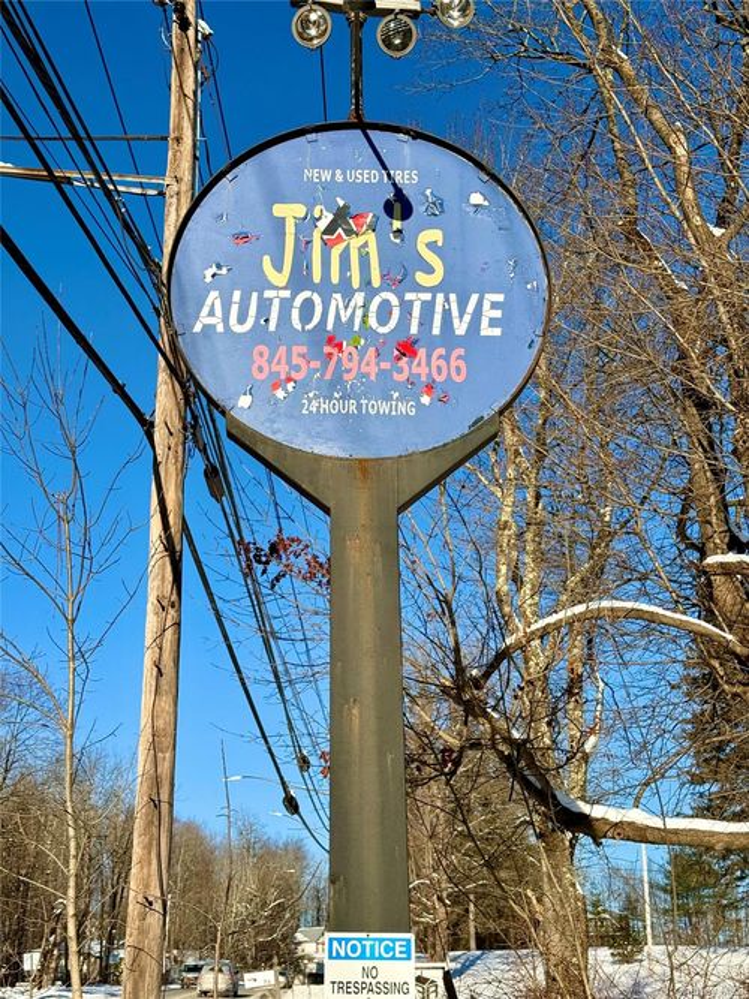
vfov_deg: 39.7
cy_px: 500
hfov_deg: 30.3
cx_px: 374
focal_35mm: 48
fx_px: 1385
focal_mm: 6.76
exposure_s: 1/5587
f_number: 1.78
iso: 64
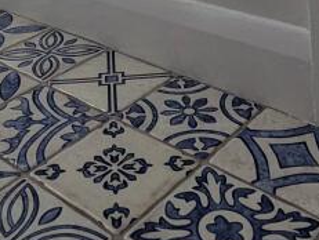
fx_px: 572
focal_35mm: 62
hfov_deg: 30.9
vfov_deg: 17.4
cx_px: 108
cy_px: -232
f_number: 2.2
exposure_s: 1/25
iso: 62
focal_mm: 1.83
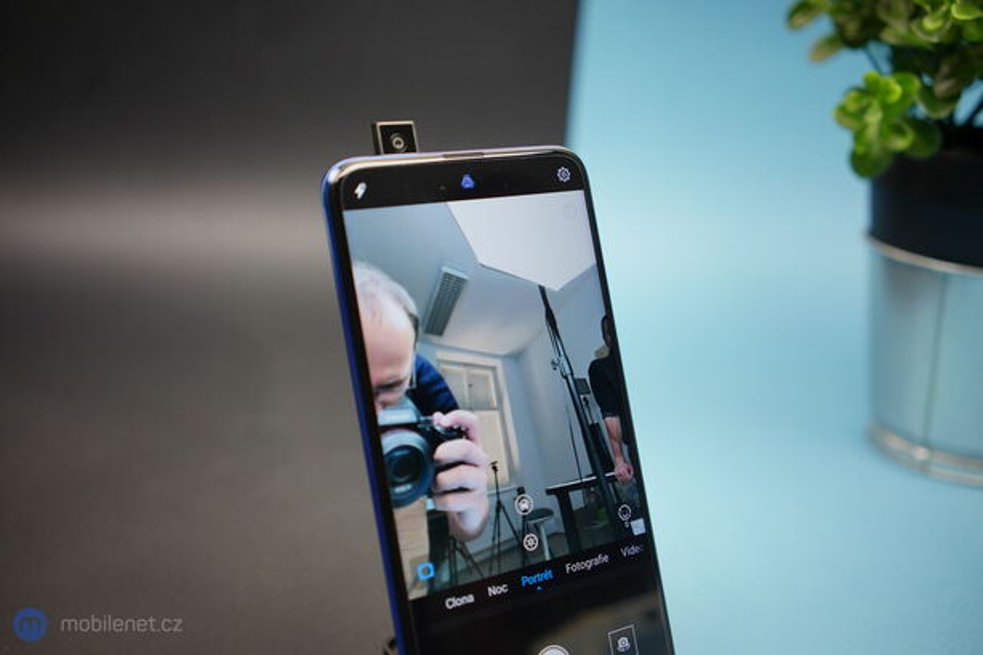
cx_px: 492
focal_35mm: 35
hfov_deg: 54.4
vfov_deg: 37.8
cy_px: 328
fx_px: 955
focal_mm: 35
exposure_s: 1/250
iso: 800
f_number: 3.5
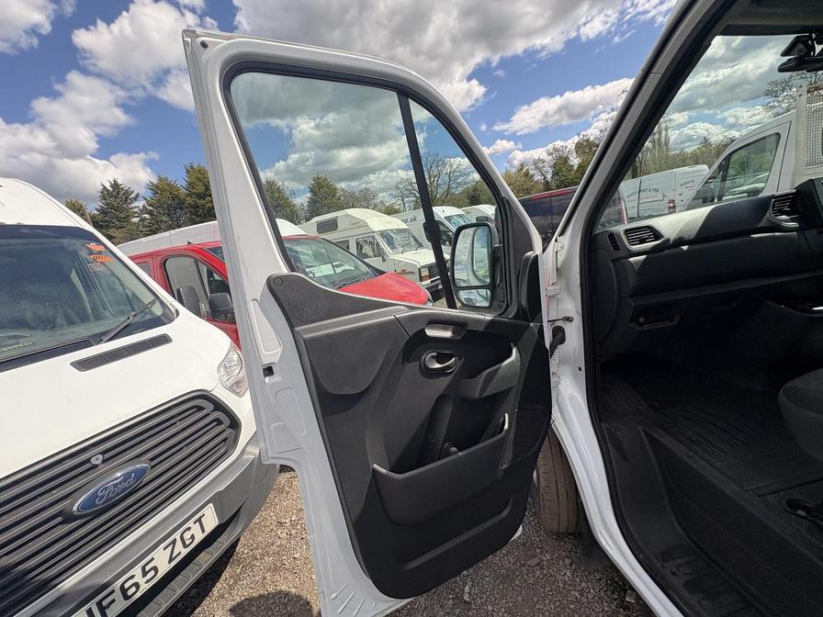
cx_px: 412
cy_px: 308
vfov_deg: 85.7
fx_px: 333
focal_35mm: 14
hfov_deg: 102.1
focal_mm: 2.22
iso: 50
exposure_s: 1/720
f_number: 2.2
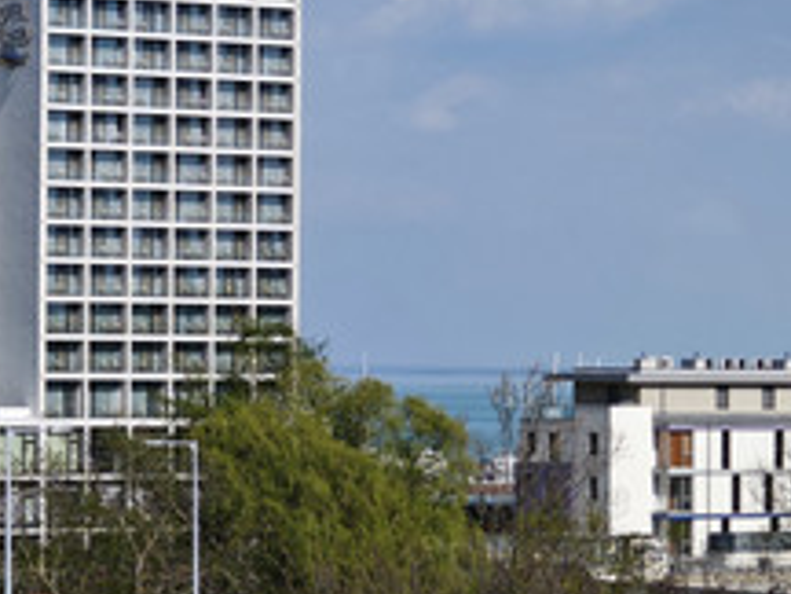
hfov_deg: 11.3
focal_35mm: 174
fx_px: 3976
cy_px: 365
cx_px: 212
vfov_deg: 8.5
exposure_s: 1/1623
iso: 50
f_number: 2
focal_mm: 7.06
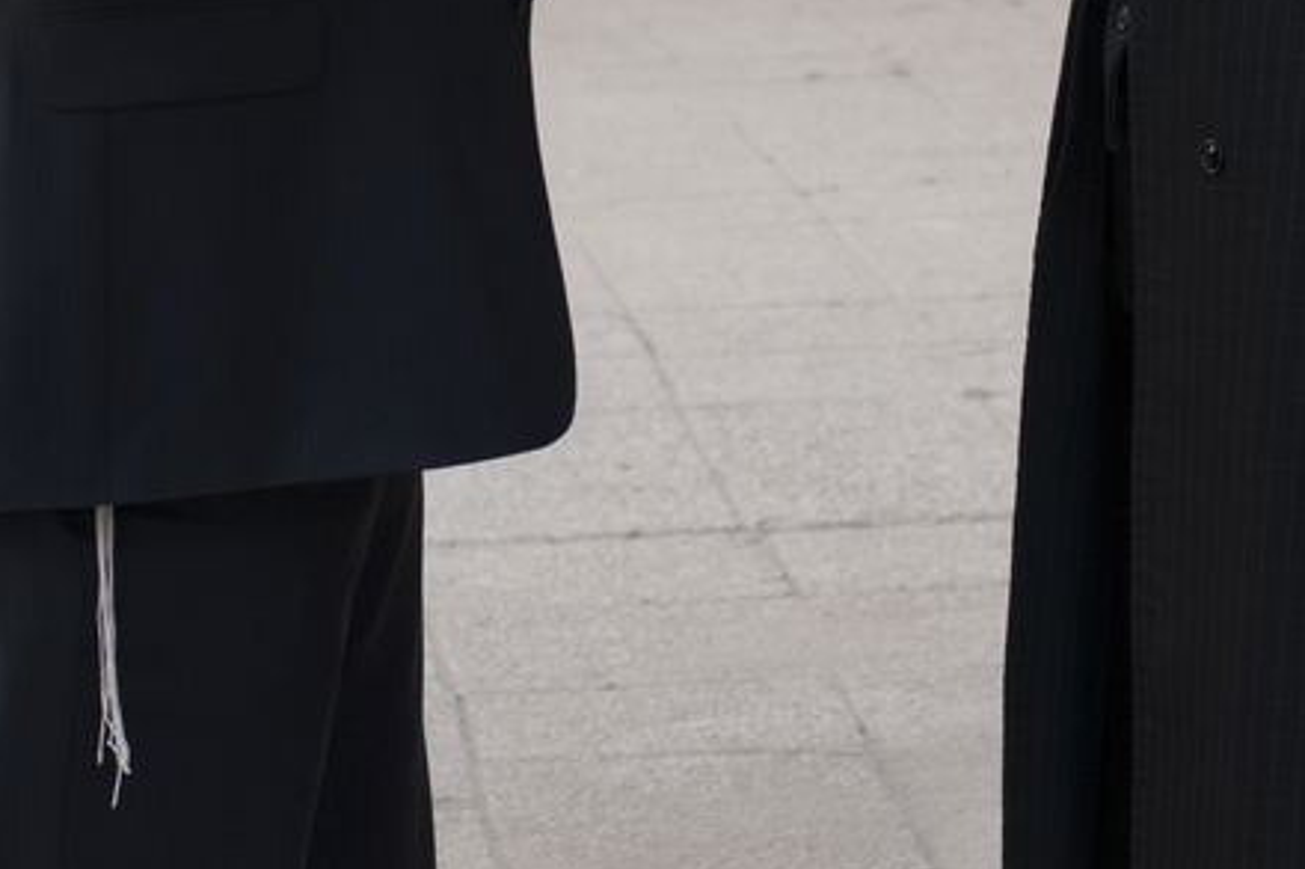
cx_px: 827
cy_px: -491
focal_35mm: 159
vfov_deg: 8.4
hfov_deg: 12.9
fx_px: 5761
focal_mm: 50
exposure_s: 1/640
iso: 500
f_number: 4.5
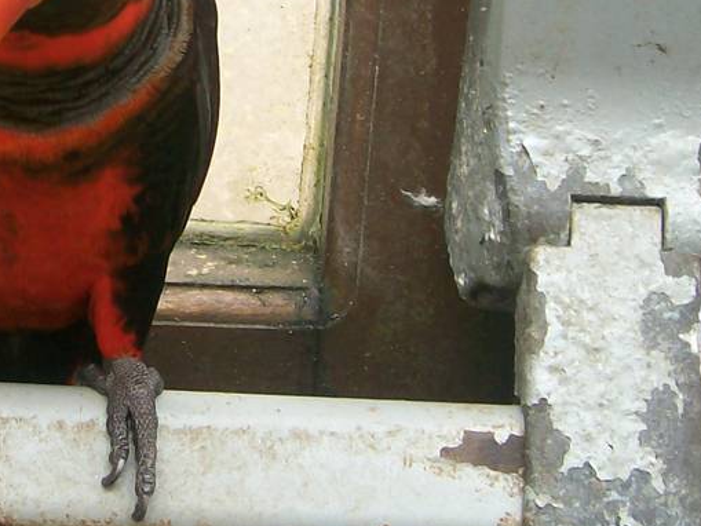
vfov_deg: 13.3
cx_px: 17
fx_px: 2228
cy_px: 44
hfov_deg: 17.5
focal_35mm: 110
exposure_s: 1/97.5
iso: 80
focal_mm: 5.8
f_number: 2.8
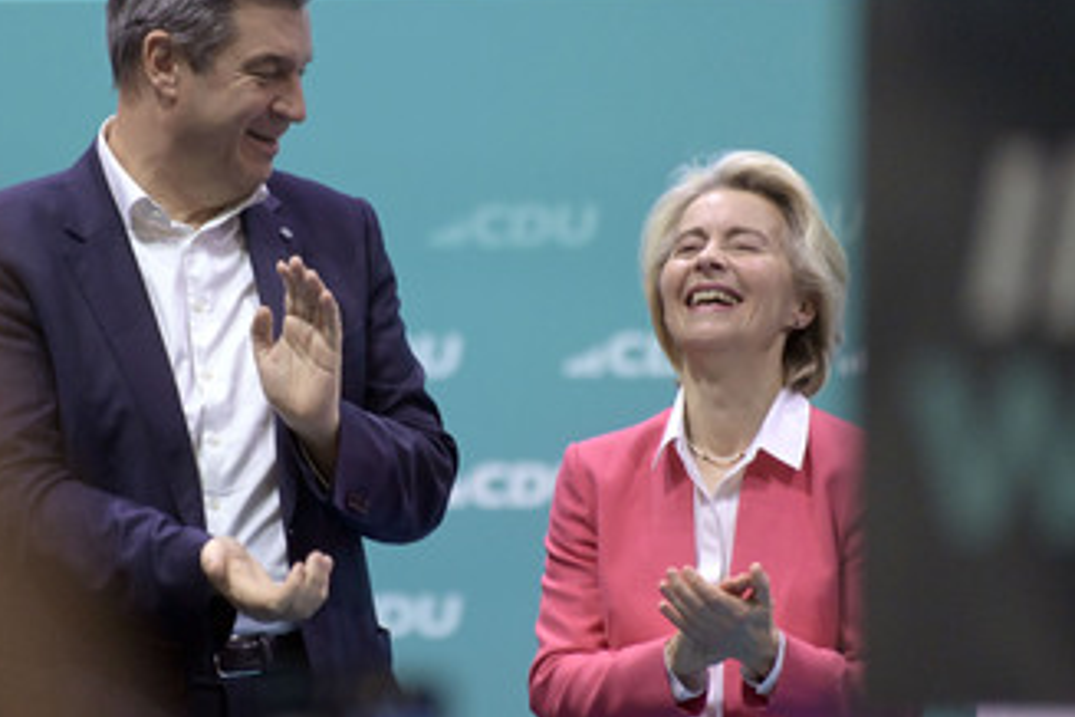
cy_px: 319
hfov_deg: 3.0
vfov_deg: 2.0
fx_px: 20573
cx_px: 376
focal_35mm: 689
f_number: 5.6
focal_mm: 500
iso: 8000
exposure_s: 1/500
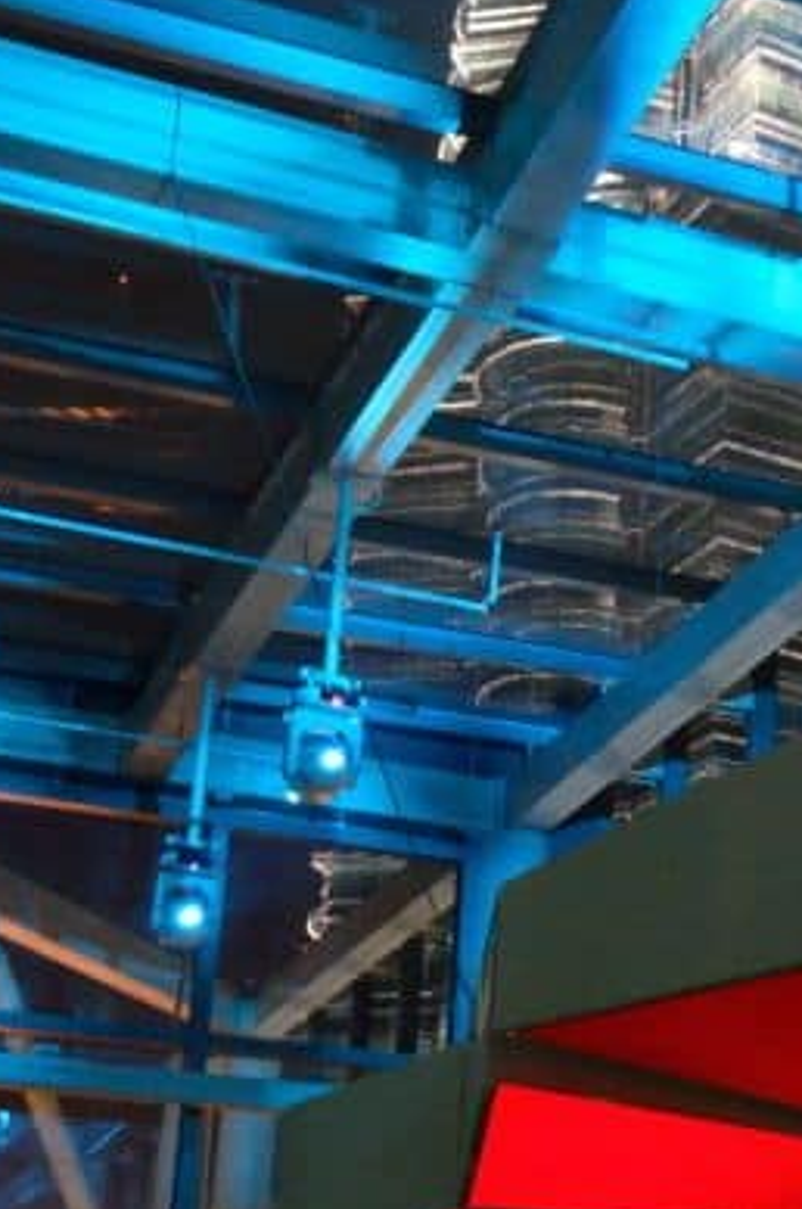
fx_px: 2381
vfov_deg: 28.3
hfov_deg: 18.0
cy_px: 830
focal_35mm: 71
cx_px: 1013
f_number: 9
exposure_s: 1/4
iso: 2000
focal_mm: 18
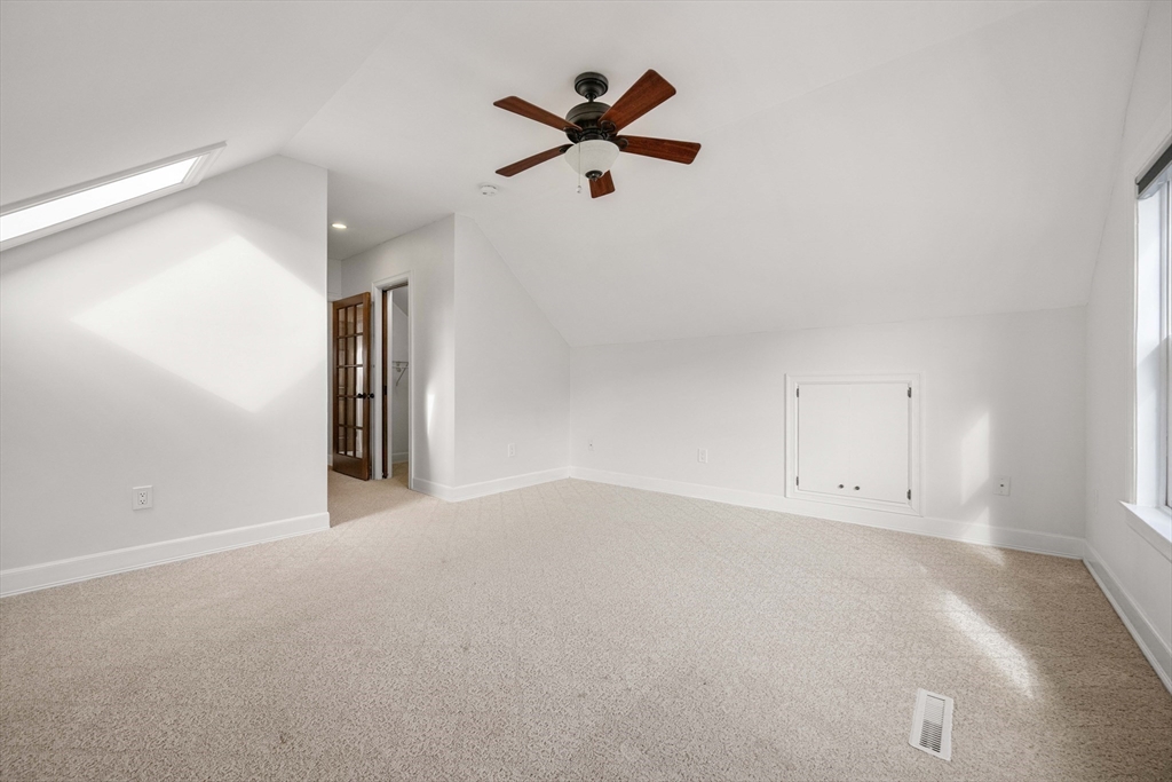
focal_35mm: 14
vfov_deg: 81.2
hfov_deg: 104.2
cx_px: 586
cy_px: 391
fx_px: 456
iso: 250
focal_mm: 14
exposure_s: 1/13
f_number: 8
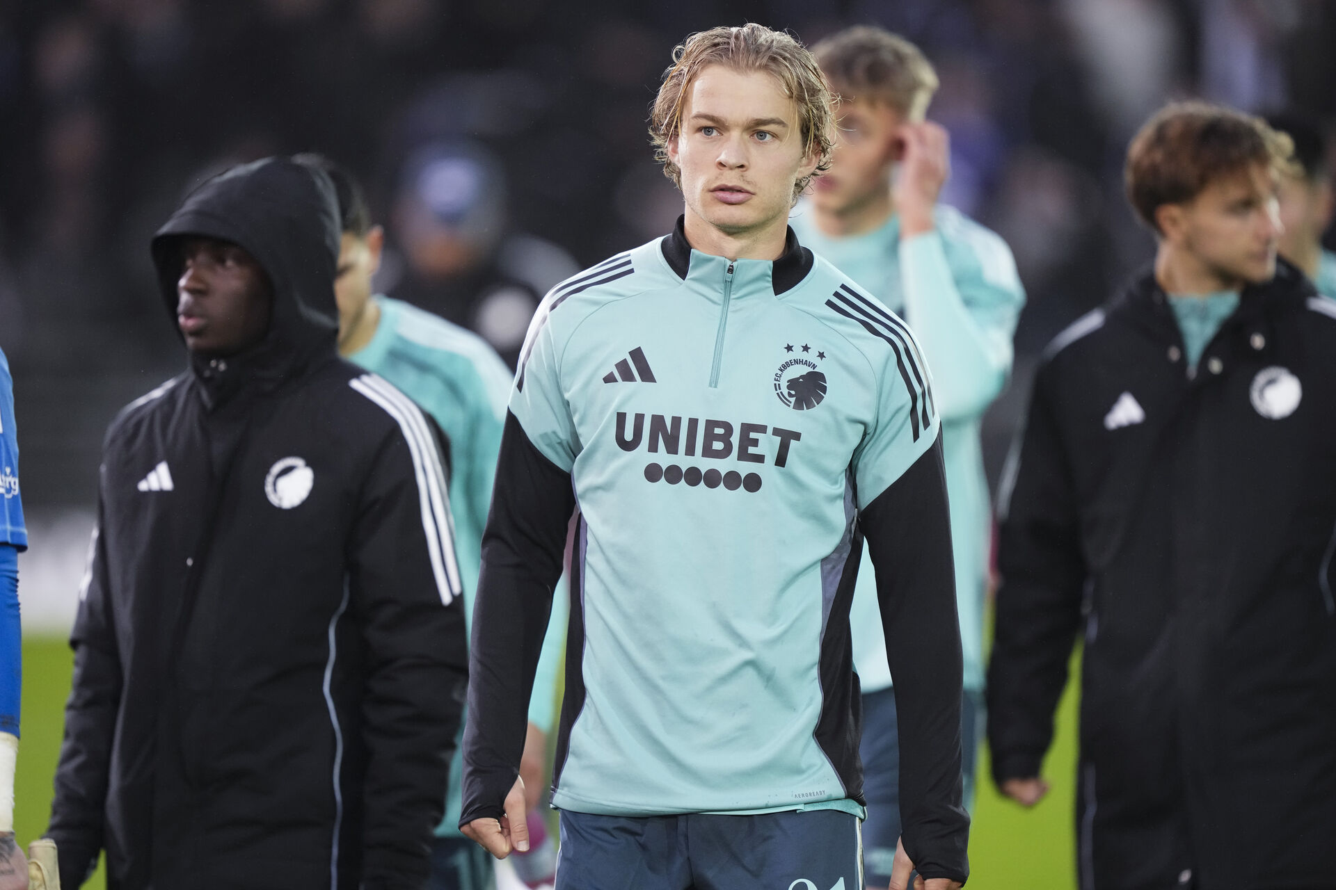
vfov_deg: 3.4
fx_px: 14843
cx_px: 668
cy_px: 445
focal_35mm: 400
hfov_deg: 5.2
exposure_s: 1/1000
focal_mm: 400
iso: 3200
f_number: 2.8
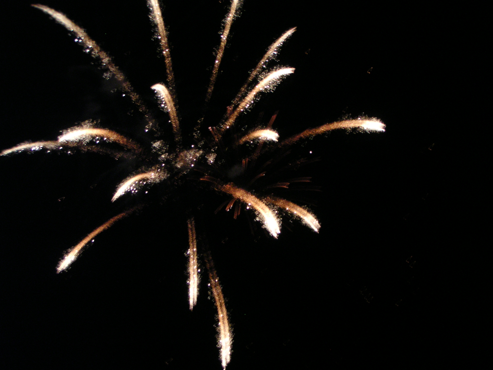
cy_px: 185
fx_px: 541
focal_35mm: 38
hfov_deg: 49.0
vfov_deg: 37.7
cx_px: 246
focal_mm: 6
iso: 200
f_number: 2.8
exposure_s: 1/6
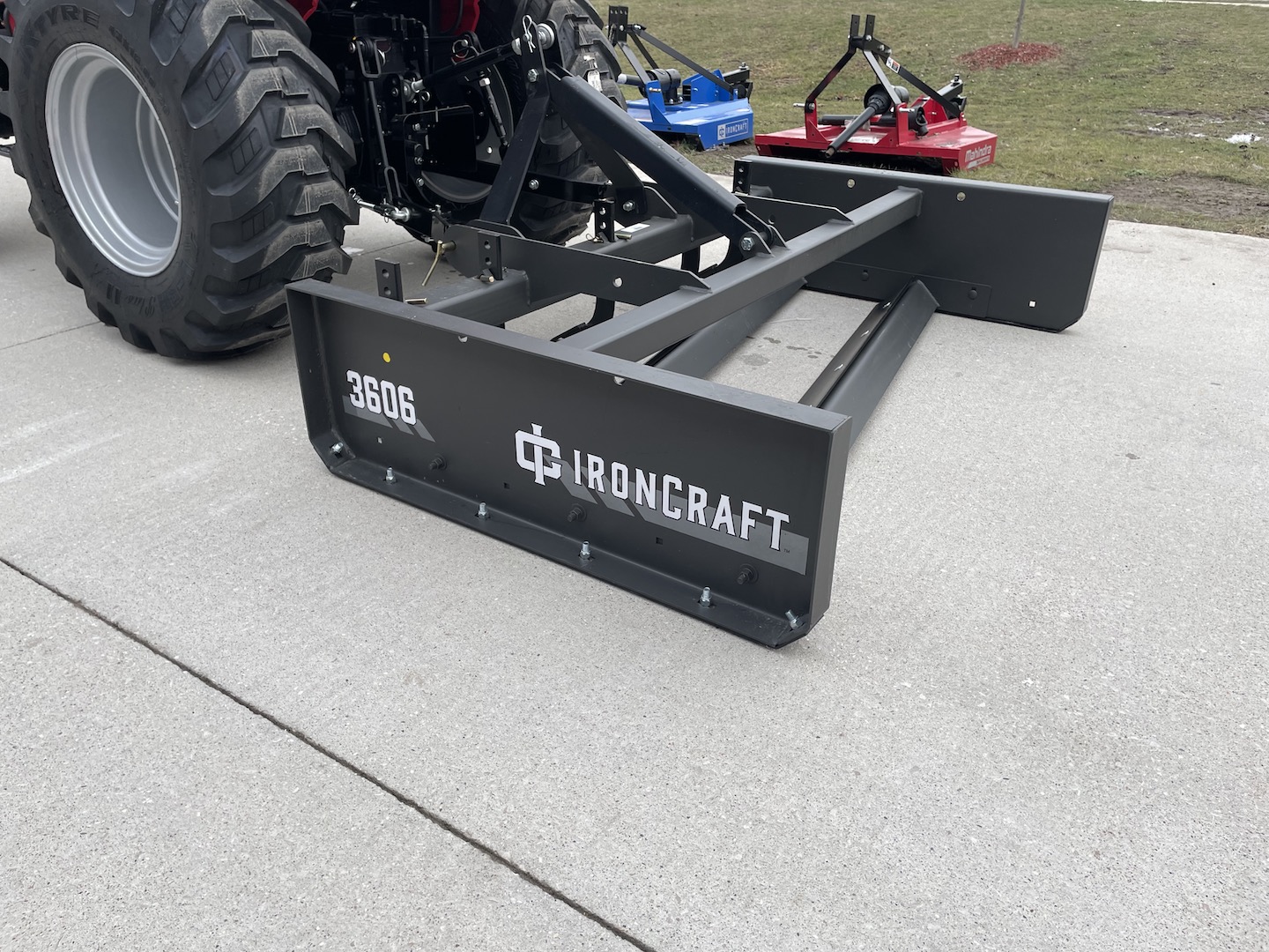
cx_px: 634
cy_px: 476
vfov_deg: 53.1
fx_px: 953
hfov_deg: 67.3
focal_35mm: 26
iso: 32
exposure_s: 1/171
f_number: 1.6
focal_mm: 4.2
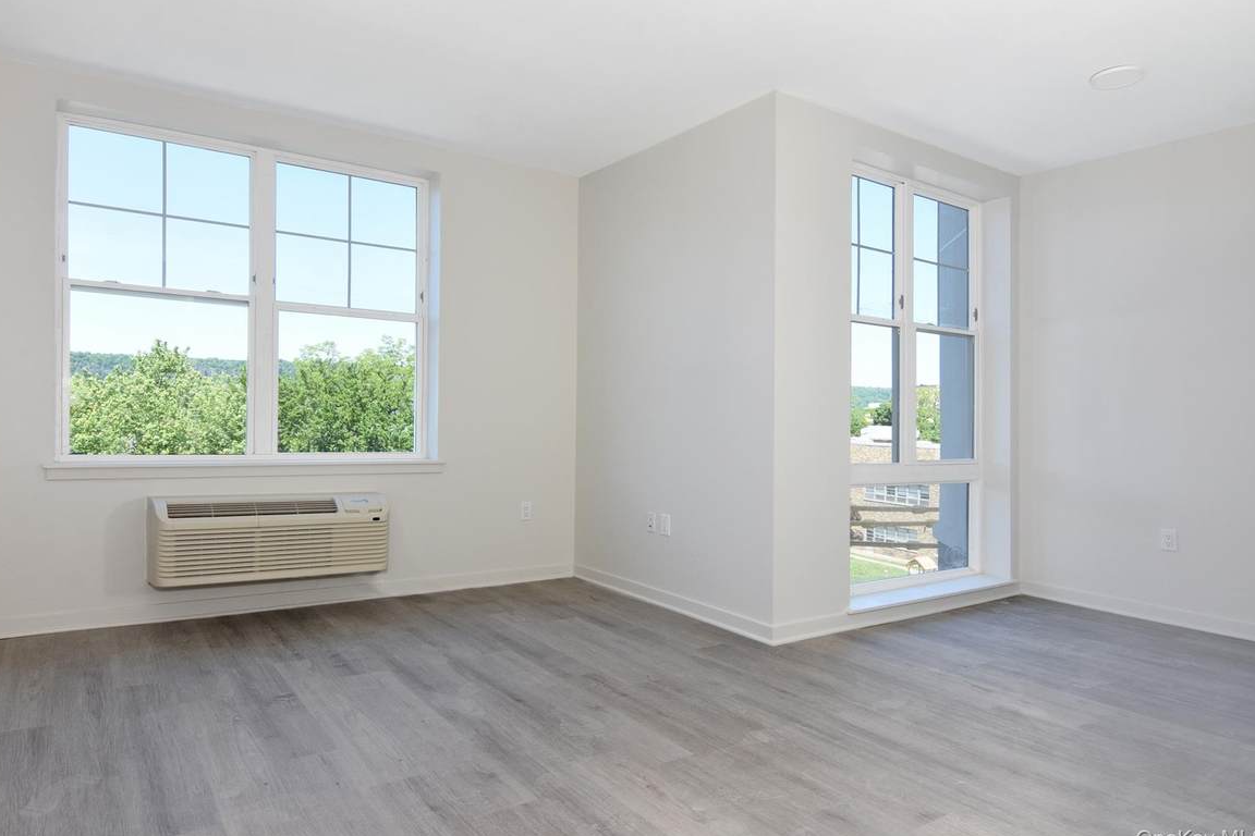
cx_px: 577
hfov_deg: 83.8
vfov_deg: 61.9
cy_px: 390
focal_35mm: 20
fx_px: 697
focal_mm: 12
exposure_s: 1/100
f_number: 11
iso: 400
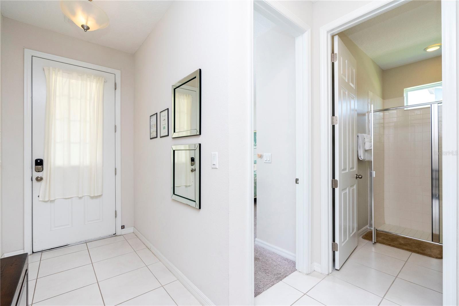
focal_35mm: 16
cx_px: 230
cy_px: 153
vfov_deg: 73.7
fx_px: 204
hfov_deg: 96.7
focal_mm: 16
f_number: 8
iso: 1000
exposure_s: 1/100
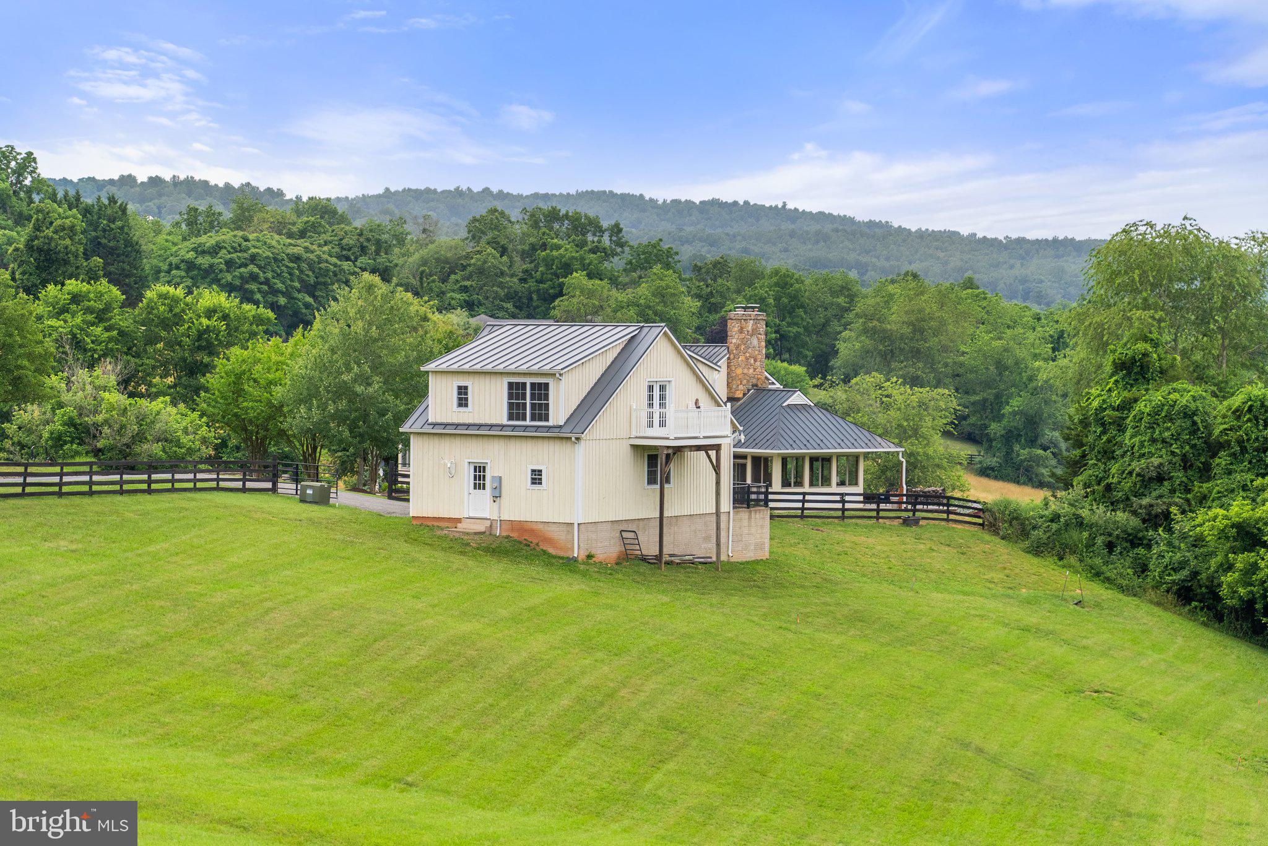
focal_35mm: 105
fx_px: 3699
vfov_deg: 13.1
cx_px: 634
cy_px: 423
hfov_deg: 19.4
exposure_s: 1/2500
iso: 640
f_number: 4
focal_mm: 105
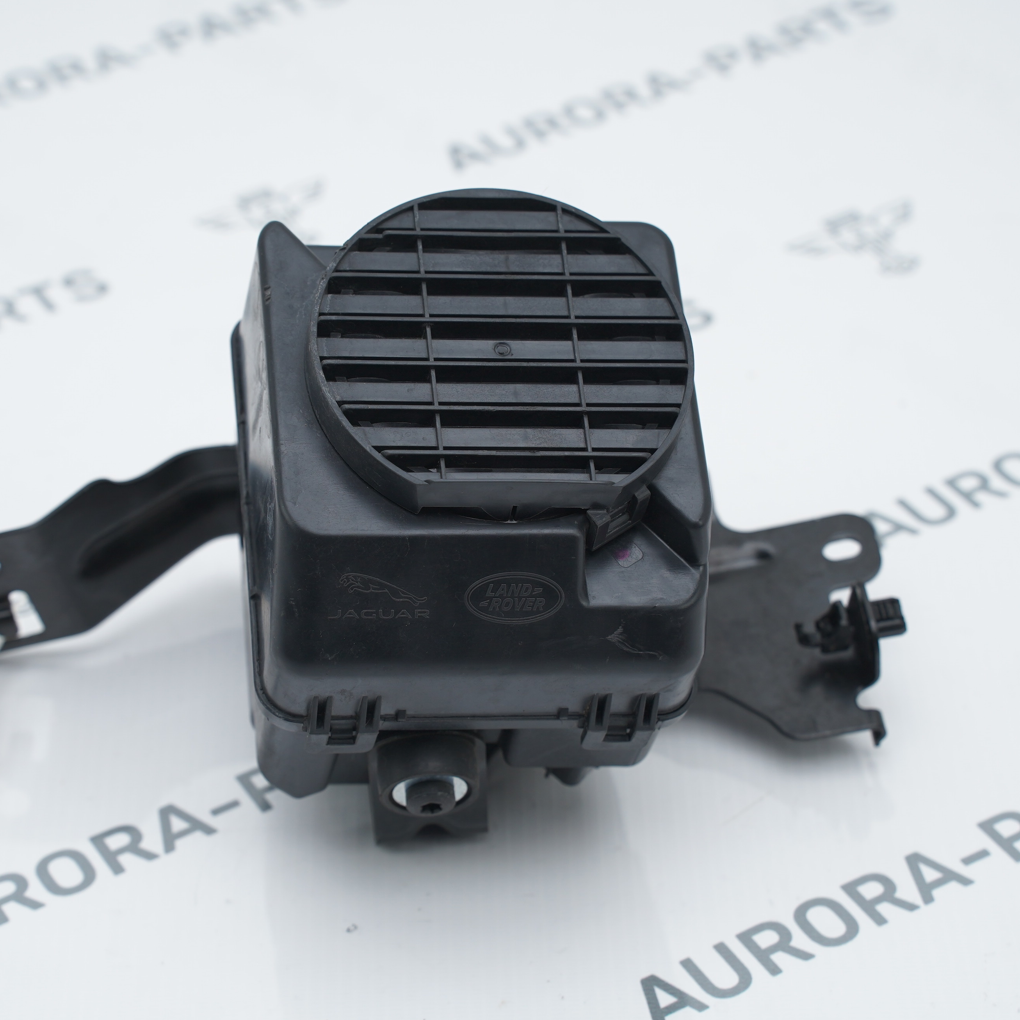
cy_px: 511
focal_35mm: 96
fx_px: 3200
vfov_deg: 18.1
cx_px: 466
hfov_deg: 18.1
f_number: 6.3
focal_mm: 75
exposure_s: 1/160
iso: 500
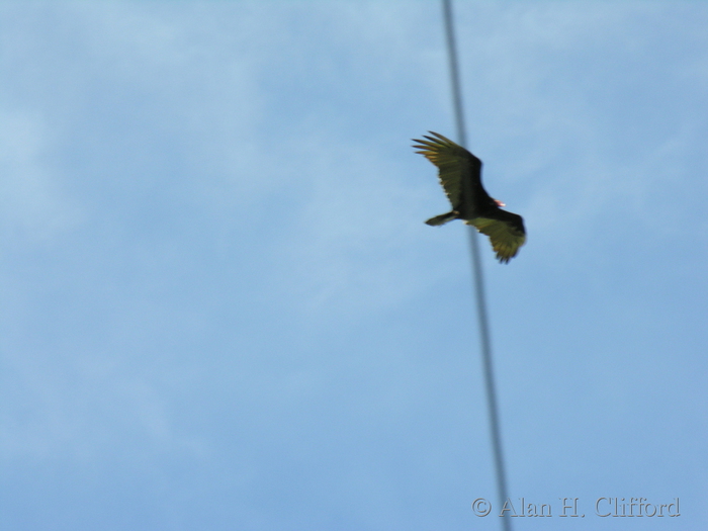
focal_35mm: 350
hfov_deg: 5.7
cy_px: 266
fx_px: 7159
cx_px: 354
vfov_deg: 4.2
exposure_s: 1/178
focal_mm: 89
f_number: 6.6
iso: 100
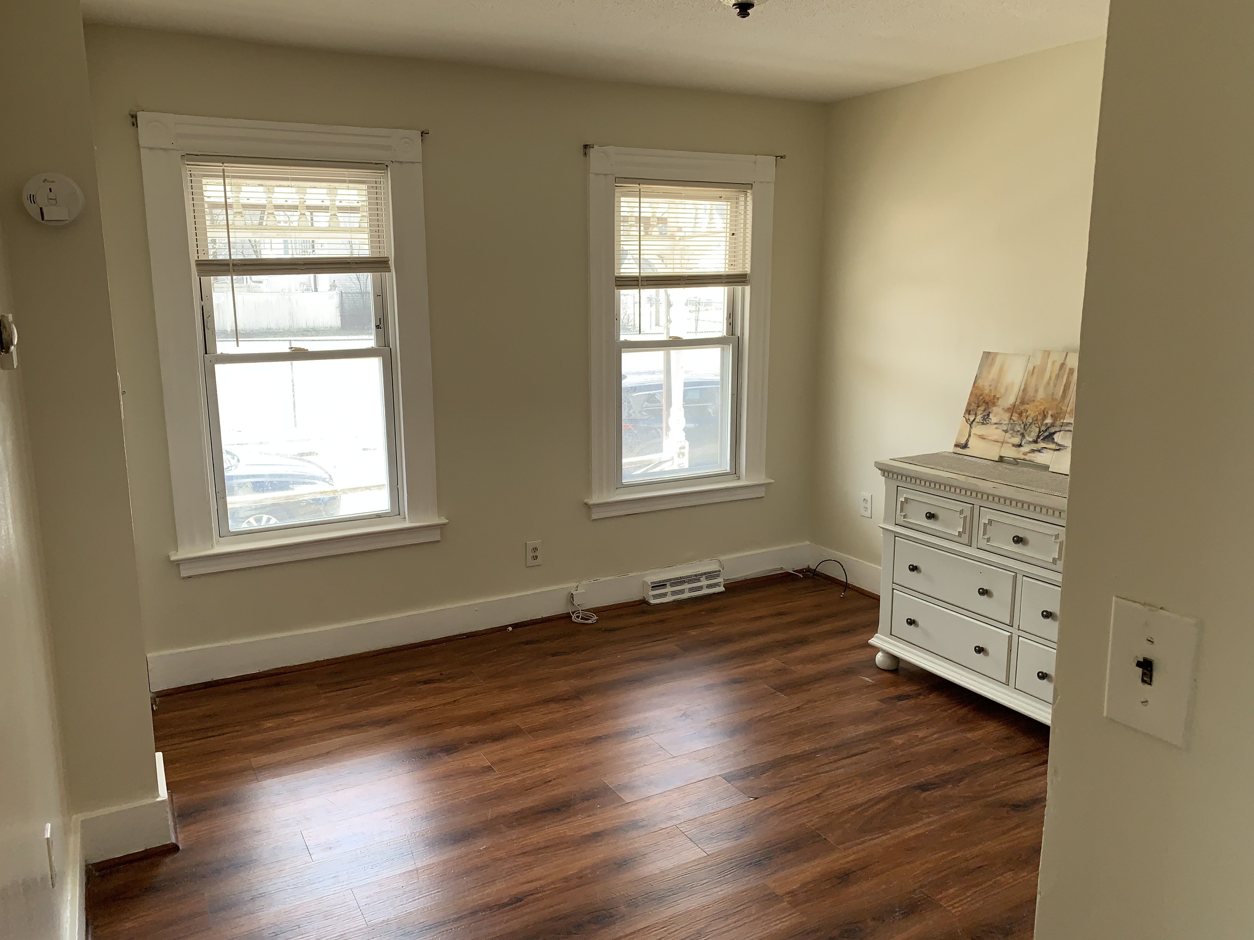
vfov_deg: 53.1
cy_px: 470
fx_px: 942
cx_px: 627
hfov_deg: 67.3
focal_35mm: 26
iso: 64
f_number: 1.8
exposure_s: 1/121
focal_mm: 4.25
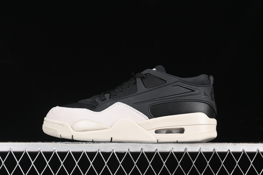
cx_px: 132
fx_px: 548
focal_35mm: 75
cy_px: 88
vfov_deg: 18.2
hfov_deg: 27.0
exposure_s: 1/60
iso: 160
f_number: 6.3
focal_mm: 50
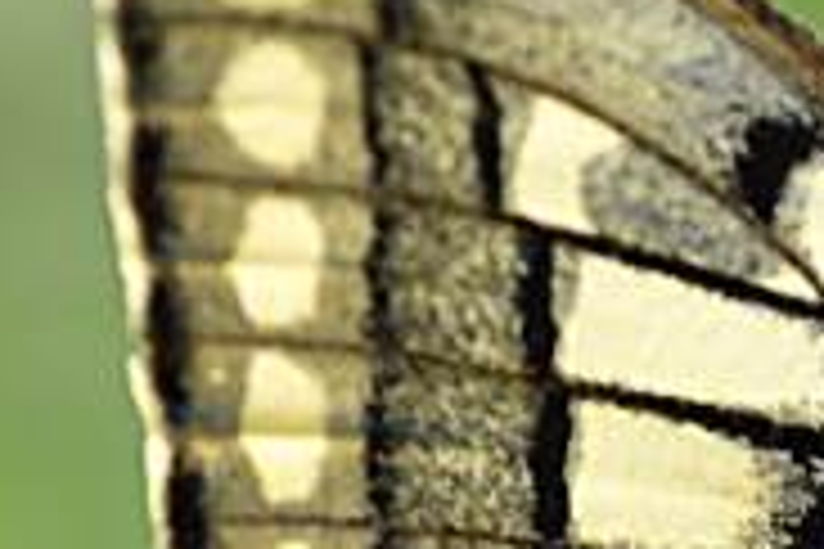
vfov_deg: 2.4
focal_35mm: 575
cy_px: 1370
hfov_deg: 3.6
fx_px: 13160
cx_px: 1324
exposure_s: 1/400
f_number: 10
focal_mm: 90
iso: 200
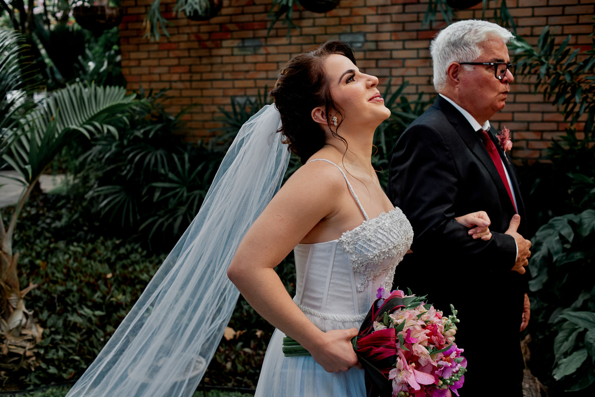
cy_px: 198
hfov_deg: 54.4
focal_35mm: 35
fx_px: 579
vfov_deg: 37.9
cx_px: 298
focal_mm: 35
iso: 500
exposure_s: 1/125
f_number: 4
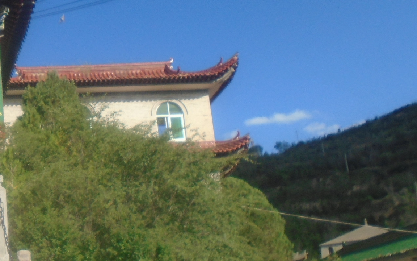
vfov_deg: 21.0
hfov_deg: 29.8
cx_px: -37
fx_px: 705
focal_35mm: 62
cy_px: 133
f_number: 8
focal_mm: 4.6
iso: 100
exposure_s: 1/160
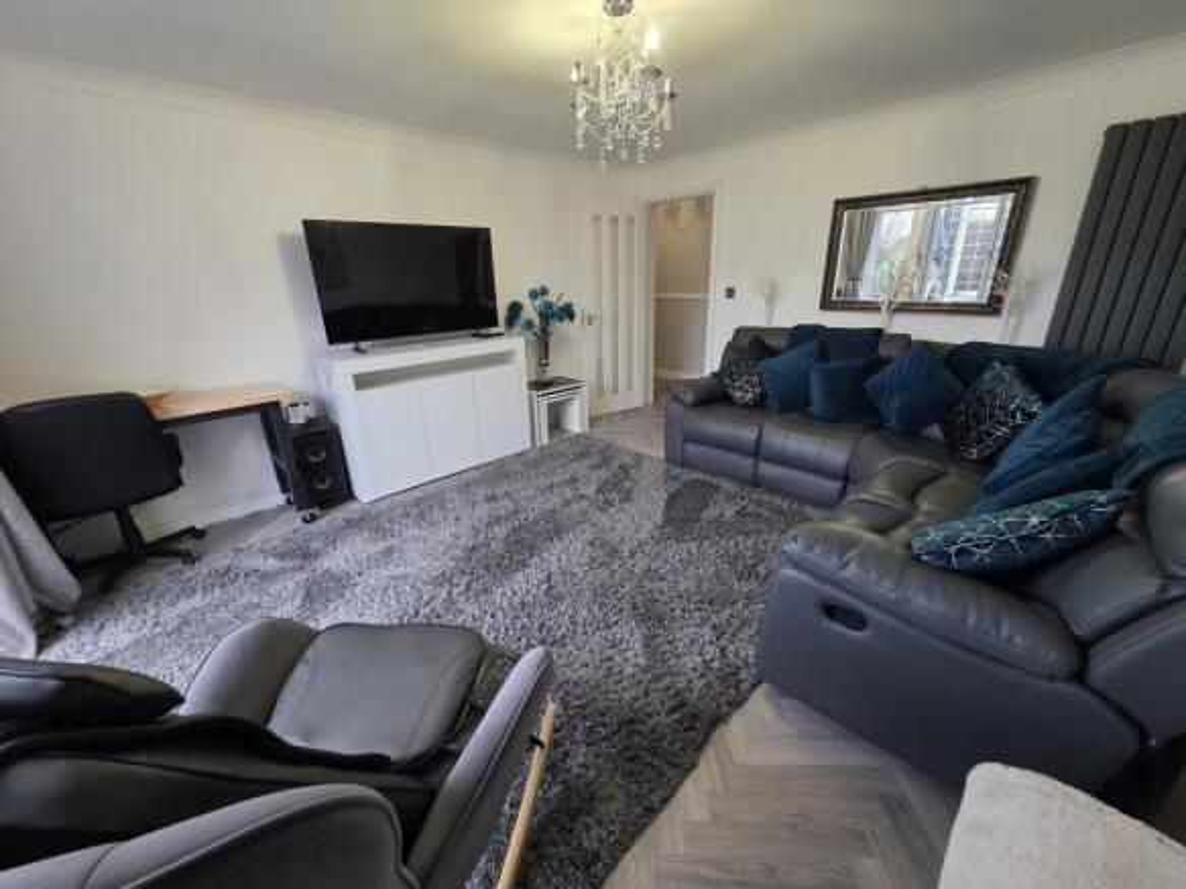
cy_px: 444
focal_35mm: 13
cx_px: 593
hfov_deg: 106.2
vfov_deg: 89.9
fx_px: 445
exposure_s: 1/50
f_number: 1.9
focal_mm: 2.2
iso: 400
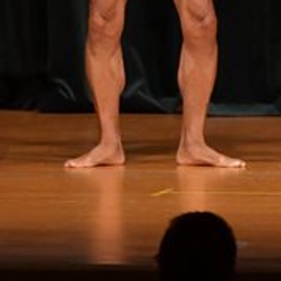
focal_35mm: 828
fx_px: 7604
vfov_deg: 2.1
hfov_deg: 2.1
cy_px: -52
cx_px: 18
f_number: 5.6
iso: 5000
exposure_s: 1/400
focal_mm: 150
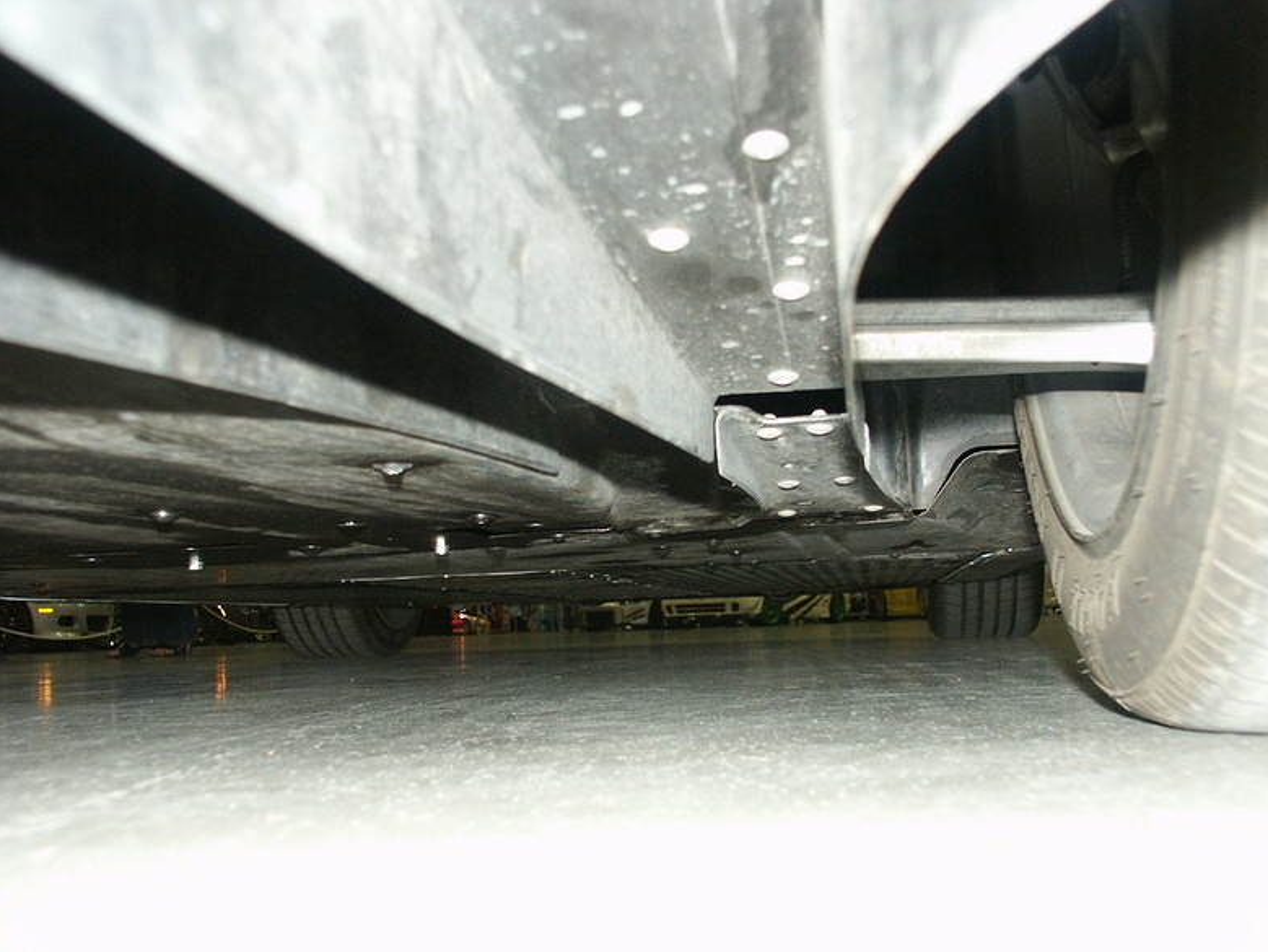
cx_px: 648
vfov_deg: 36.8
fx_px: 1429
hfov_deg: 47.8
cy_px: 485
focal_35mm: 39
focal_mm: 9.8
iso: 200
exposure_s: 1/45
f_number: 2.8
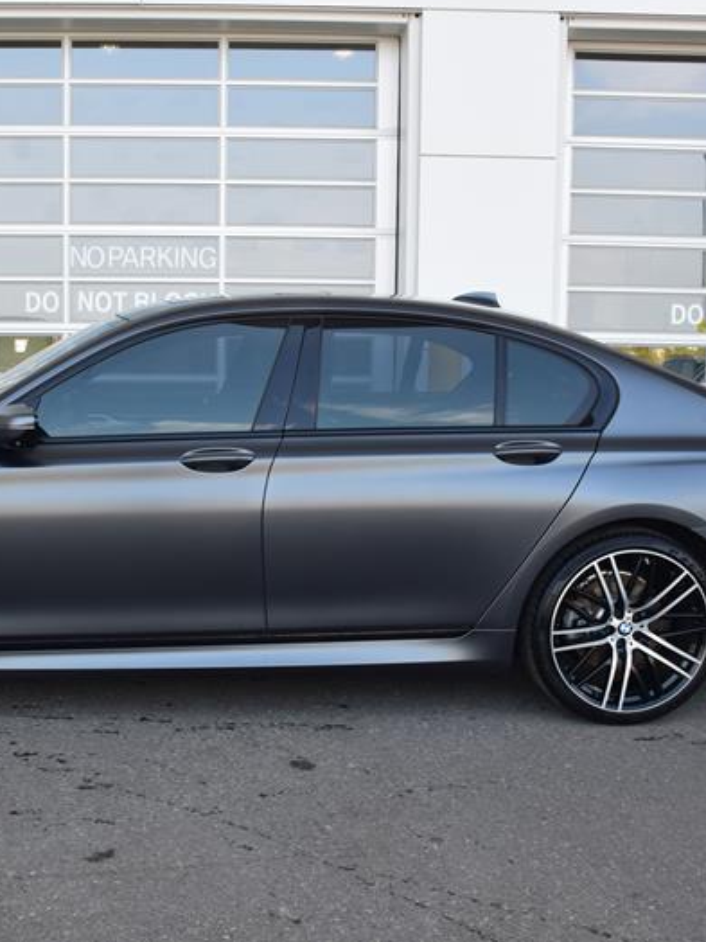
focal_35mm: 44
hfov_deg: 32.5
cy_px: 470
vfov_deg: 42.9
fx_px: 1197
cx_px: 217
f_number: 9
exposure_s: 1/125
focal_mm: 20
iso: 400
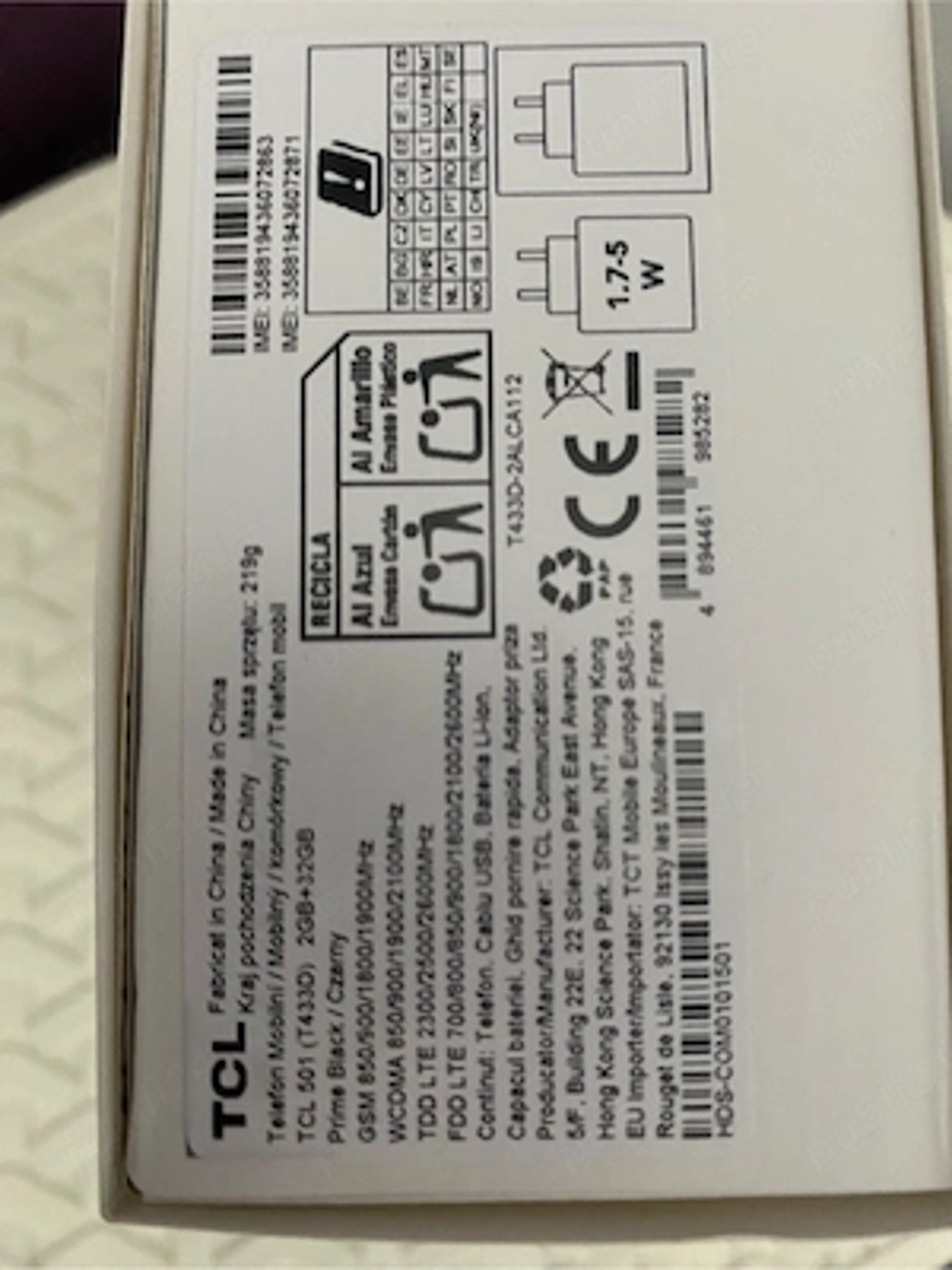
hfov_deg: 54.9
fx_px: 917
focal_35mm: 25
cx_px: 476
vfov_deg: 69.4
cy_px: 635
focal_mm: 4.25
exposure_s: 1/33
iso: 400
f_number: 1.8
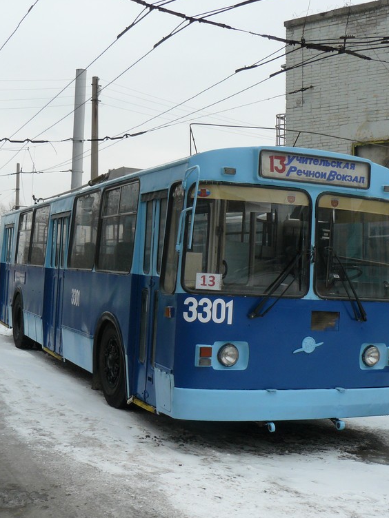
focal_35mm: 49
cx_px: 163
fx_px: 734
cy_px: 257
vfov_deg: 38.9
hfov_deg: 29.6
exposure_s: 1/500
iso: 100
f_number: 5.6
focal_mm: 6
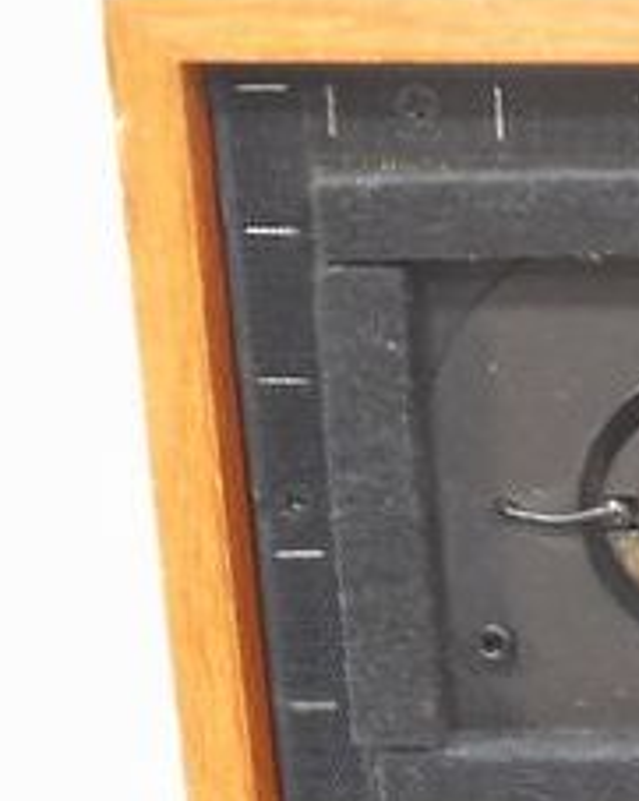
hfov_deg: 10.6
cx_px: 1338
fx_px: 3103
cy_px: 722
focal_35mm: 131
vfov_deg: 14.6
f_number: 4.5
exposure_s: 1/3
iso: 400
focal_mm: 6.9
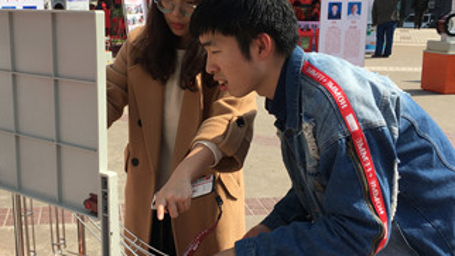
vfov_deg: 24.4
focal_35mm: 49
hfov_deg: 41.4
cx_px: 141
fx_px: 591
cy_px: 132
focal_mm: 4.15
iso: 25
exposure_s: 1/1508
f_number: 2.2
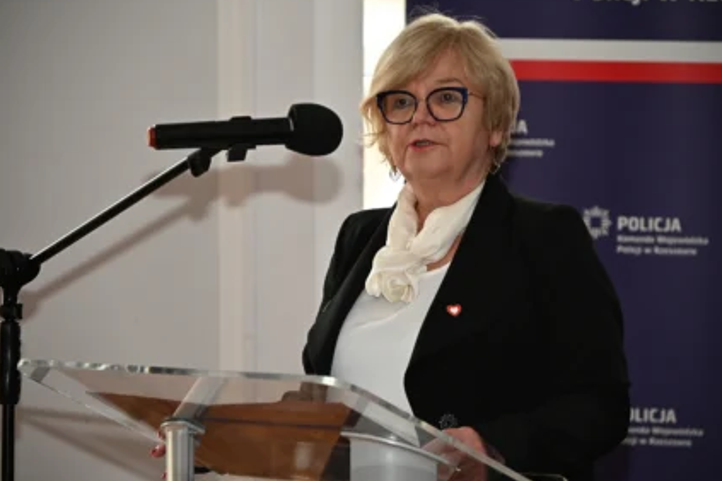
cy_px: 244
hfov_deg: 11.1
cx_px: 367
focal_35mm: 186
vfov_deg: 7.4
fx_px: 3730
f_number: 6.3
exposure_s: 1/200
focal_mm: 175
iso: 1600
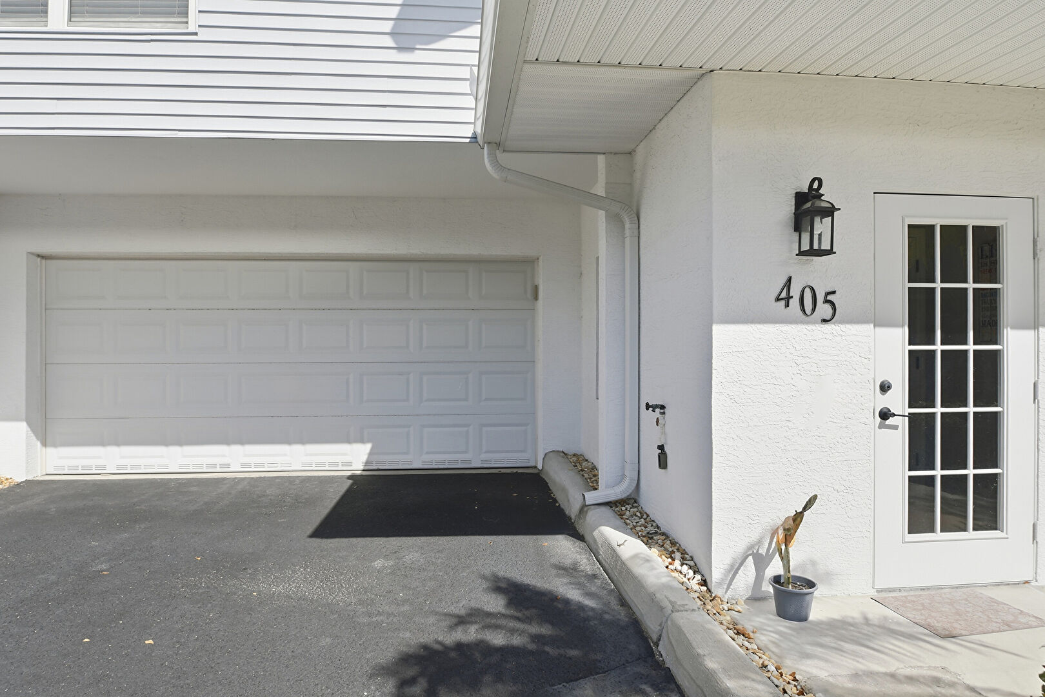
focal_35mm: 21
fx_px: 610
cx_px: 522
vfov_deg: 59.5
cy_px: 348
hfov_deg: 81.2
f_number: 8
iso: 200
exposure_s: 1/1000
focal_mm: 14
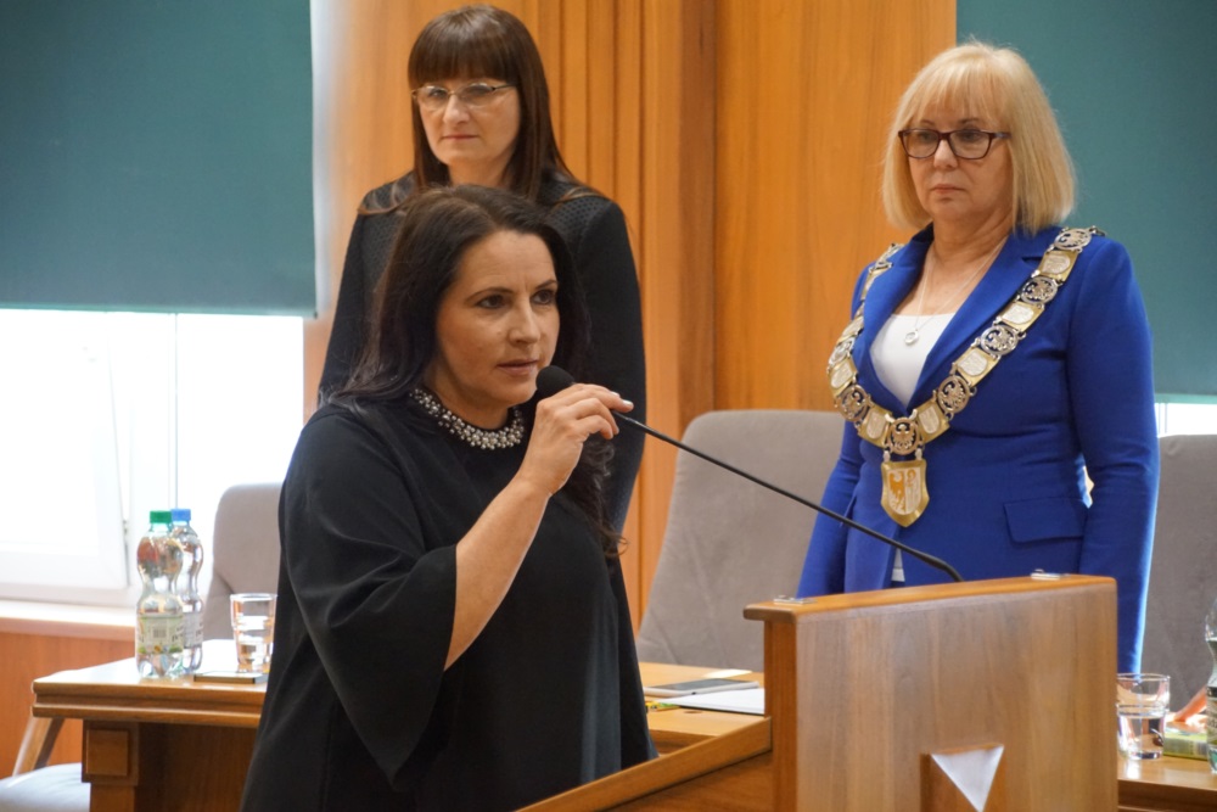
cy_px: 406
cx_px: 608
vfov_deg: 10.2
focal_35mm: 135
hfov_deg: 15.2
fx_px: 4564
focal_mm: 90
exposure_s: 1/100
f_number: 5.6
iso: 3200
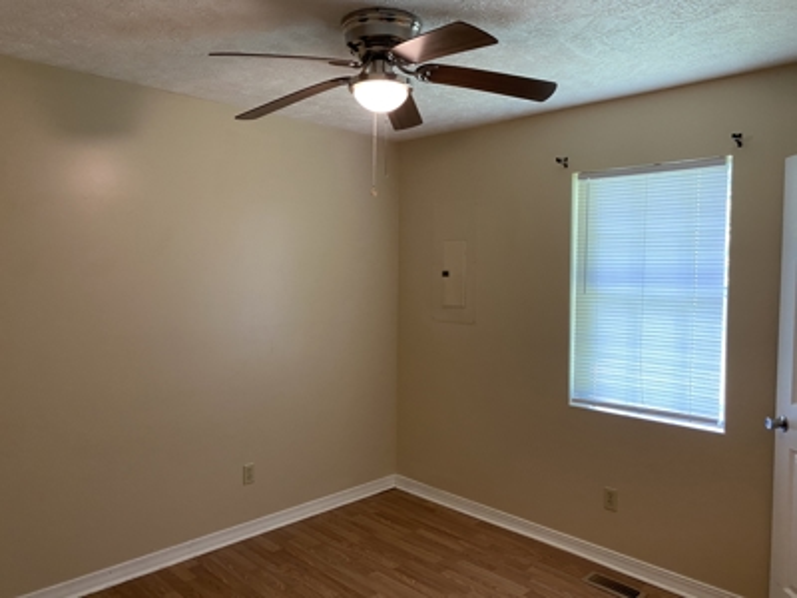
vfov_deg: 53.1
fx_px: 599
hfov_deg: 67.3
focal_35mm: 26
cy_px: 299
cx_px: 398
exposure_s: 1/60
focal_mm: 4.25
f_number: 1.8
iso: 125
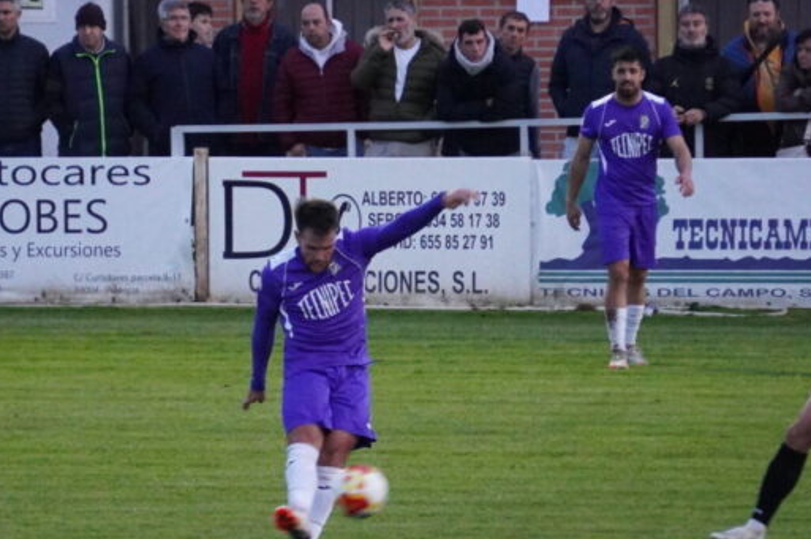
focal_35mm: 629
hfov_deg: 3.3
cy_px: 347
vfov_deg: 2.2
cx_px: 288
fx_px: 14156
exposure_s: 1/400
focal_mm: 210
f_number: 6.3
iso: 6400
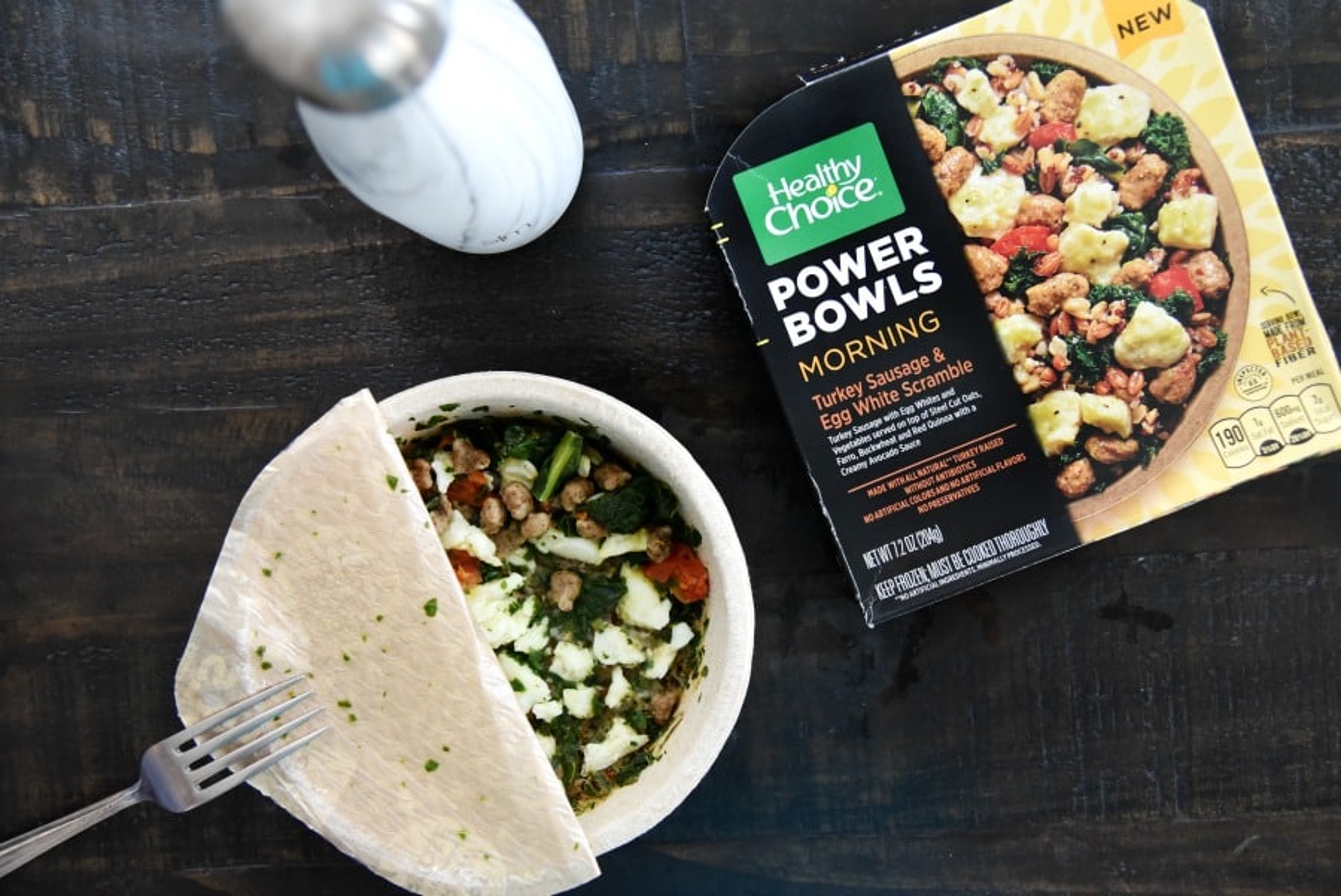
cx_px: 670
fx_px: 1416
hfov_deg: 50.7
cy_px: 448
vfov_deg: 35.1
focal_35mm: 38
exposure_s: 1/60
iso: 2500
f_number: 4
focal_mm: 38
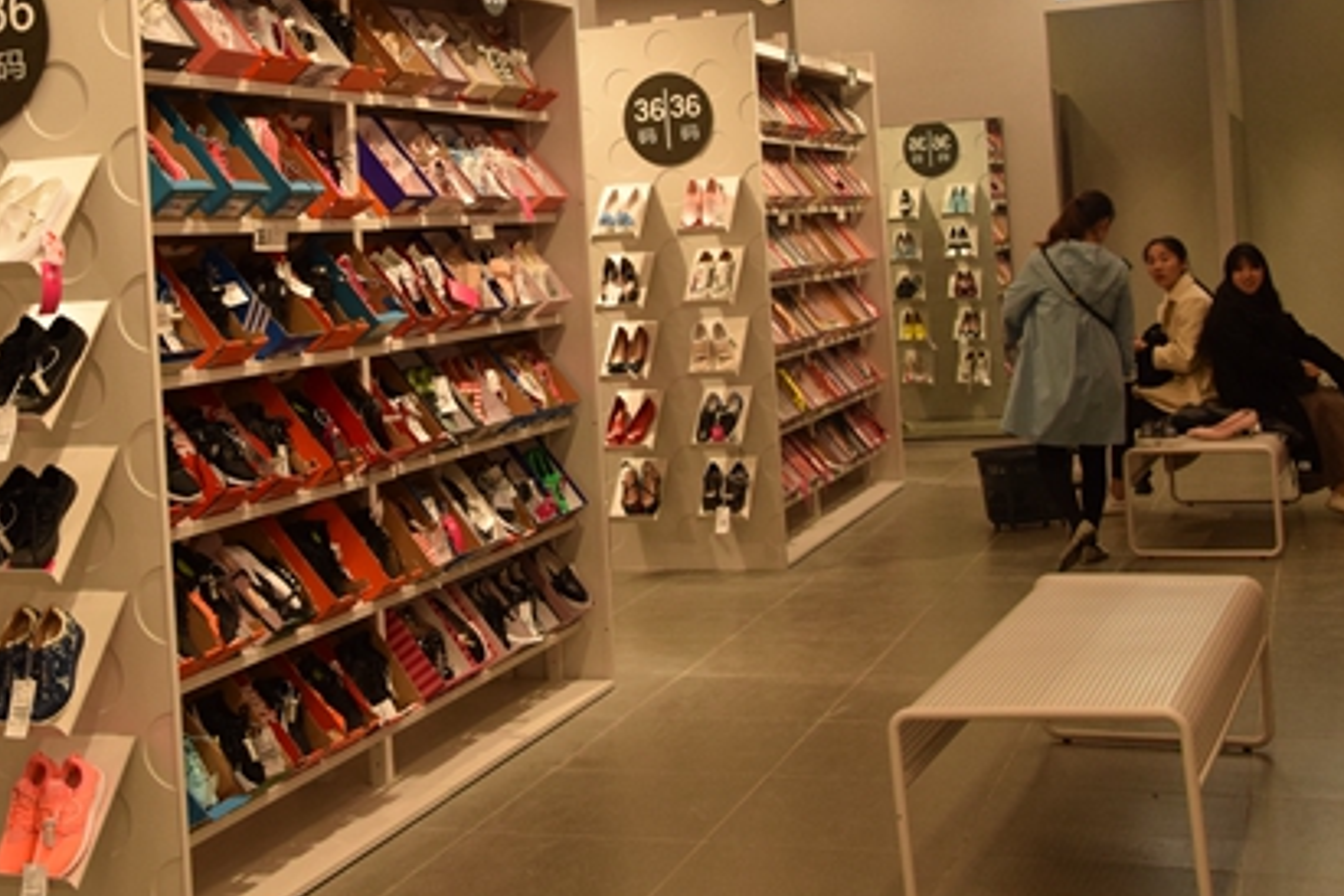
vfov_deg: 24.6
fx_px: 2043
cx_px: 494
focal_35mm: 55
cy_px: 265
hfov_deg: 36.2
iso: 1600
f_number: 7.1
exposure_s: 1/200
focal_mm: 25
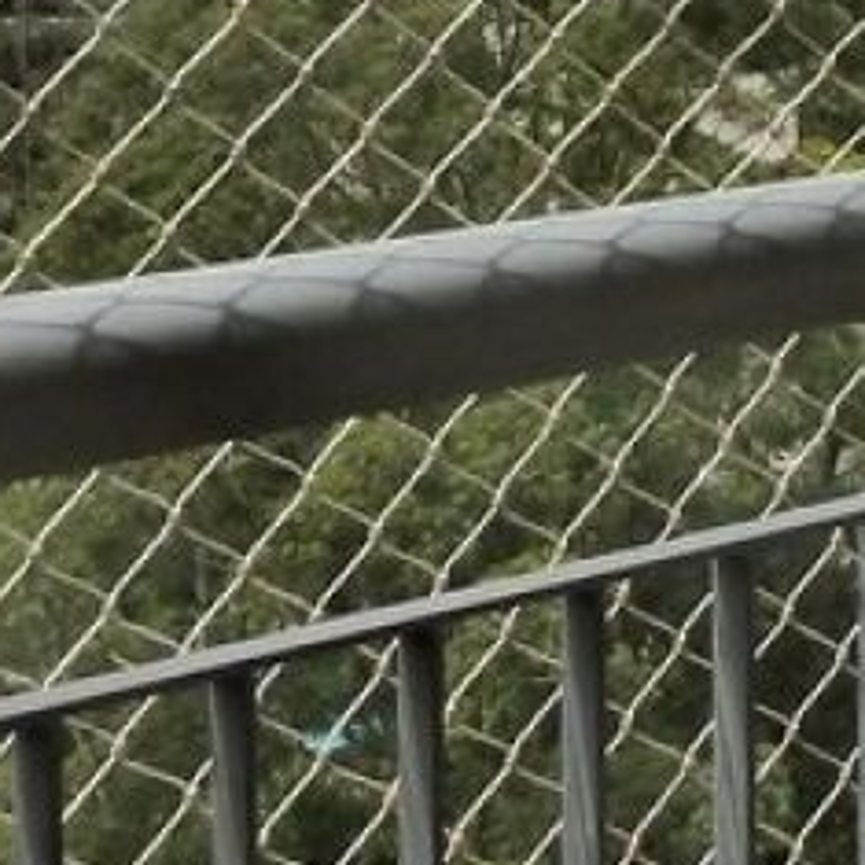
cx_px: 836
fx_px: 3675
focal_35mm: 130
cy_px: -114
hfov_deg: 13.3
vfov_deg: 13.1
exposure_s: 1/400
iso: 200
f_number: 5
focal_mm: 4.4
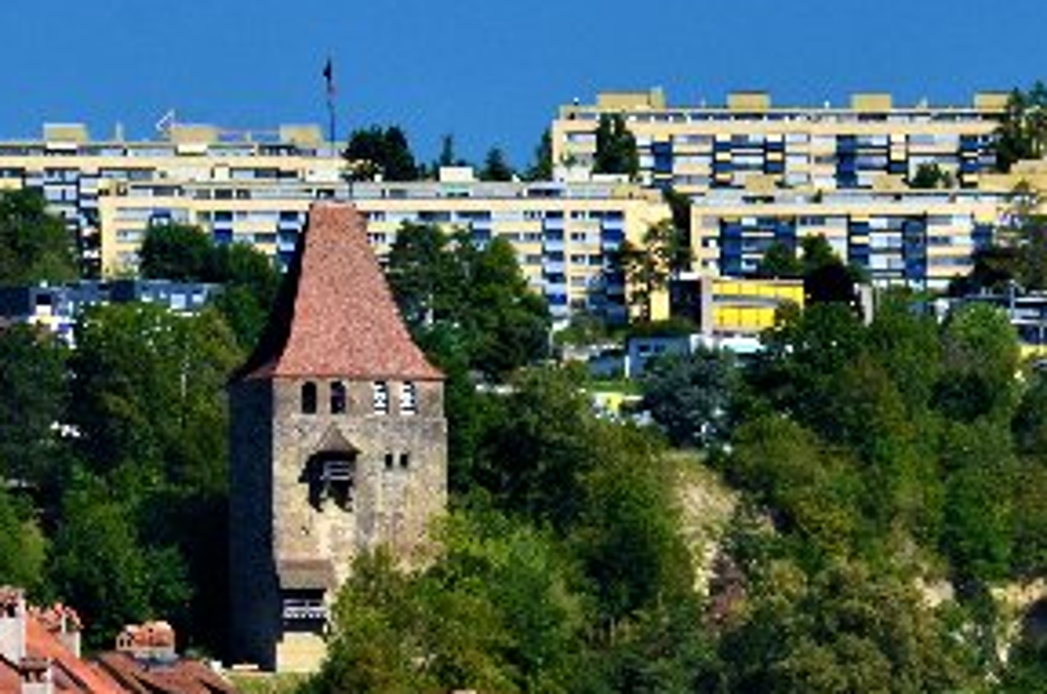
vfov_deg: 3.9
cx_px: 1065
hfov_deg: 5.8
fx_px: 10290
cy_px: 807
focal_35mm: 354
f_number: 10
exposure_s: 1/250
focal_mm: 85
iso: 320
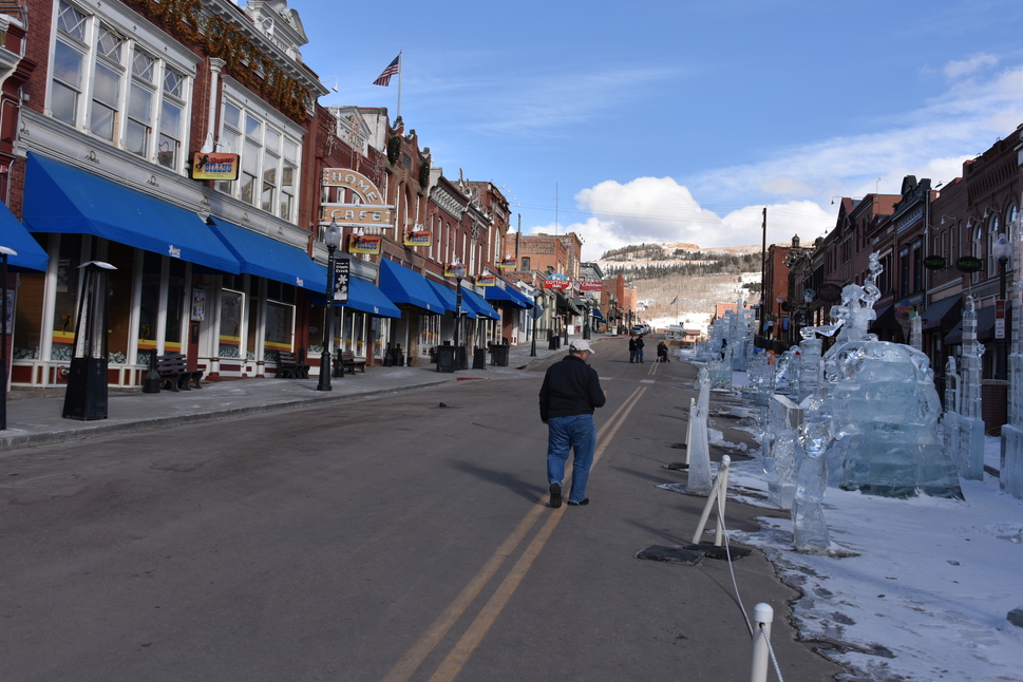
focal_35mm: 37
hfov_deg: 51.7
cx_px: 589
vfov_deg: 35.9
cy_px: 299
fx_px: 1051
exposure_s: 1/250
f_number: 8
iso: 100
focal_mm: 28
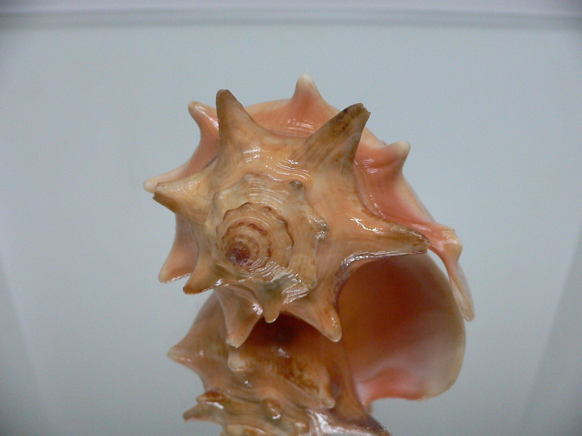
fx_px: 588
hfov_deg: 52.6
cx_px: 291
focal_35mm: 35
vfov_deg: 40.7
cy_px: 218
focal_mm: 4.6
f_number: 2.8
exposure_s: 1/50
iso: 200
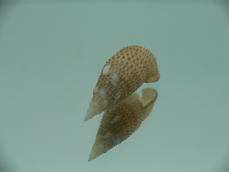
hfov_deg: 52.6
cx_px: 114
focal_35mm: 35
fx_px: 232
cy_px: 86
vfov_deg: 40.7
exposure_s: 1/80
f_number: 2.8
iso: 80
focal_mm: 4.6
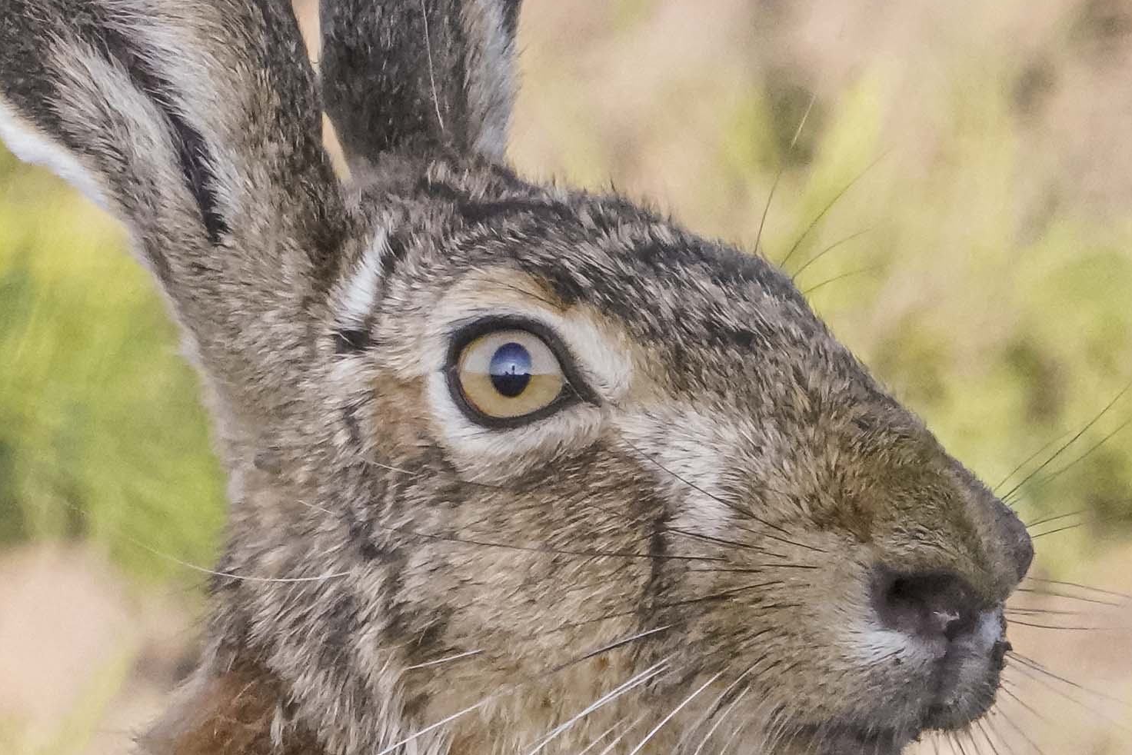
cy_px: 1187
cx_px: -131
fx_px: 97145
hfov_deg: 0.7
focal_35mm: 3089
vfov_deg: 0.4
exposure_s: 1/1250
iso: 6400
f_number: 11
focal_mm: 758
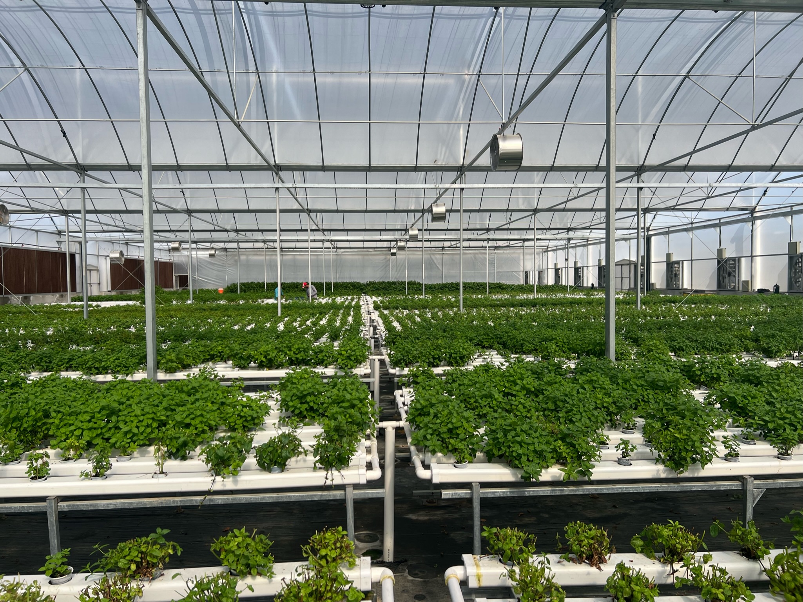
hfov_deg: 67.3
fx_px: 603
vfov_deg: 53.0
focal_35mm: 26
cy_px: 301
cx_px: 402
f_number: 1.5
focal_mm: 5.7
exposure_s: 1/2008
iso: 50
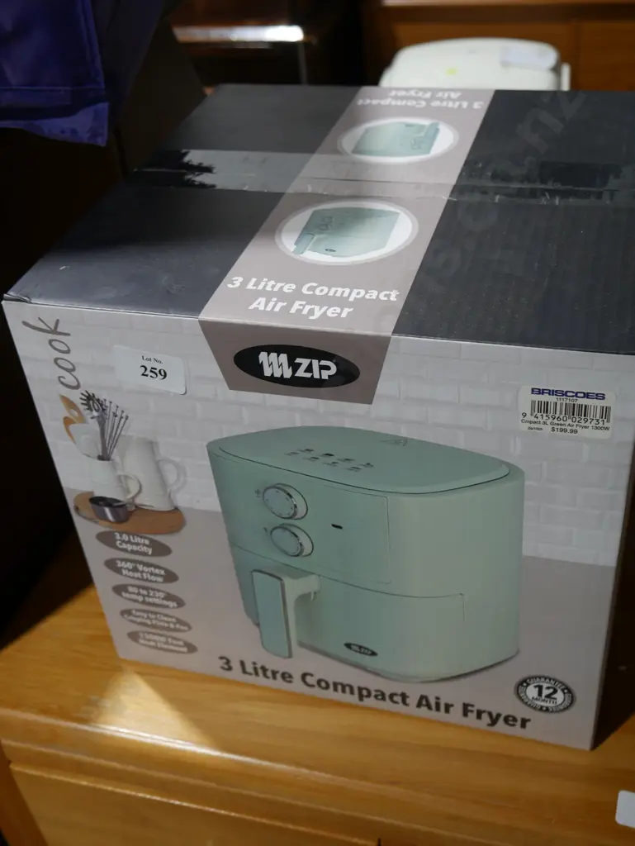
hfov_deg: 36.0
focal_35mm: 40
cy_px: 423
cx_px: 318
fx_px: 978
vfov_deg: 46.8
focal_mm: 20
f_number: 4.4
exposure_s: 1/60
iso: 250
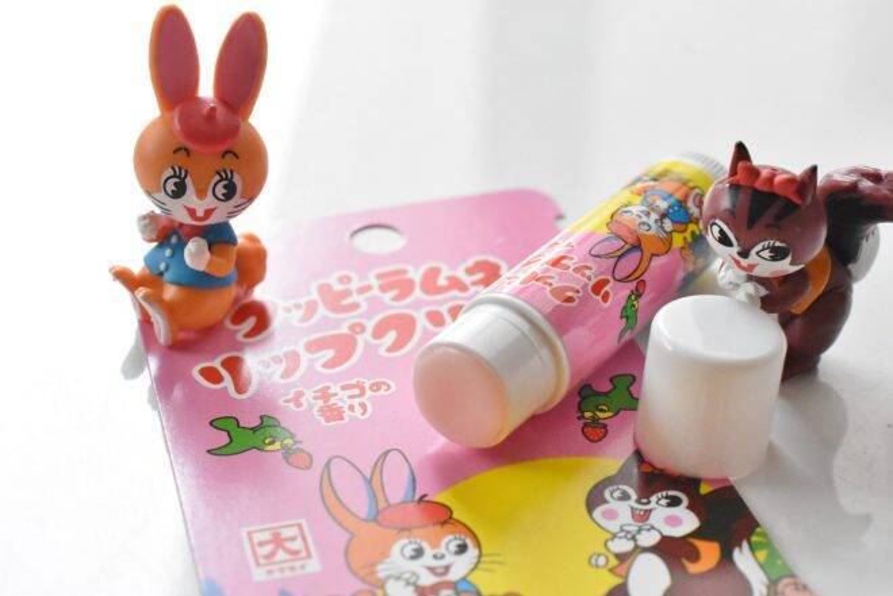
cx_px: 446
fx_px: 1489
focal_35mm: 60
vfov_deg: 22.7
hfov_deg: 33.4
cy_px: 298
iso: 8000
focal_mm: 40
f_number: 10
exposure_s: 1/400
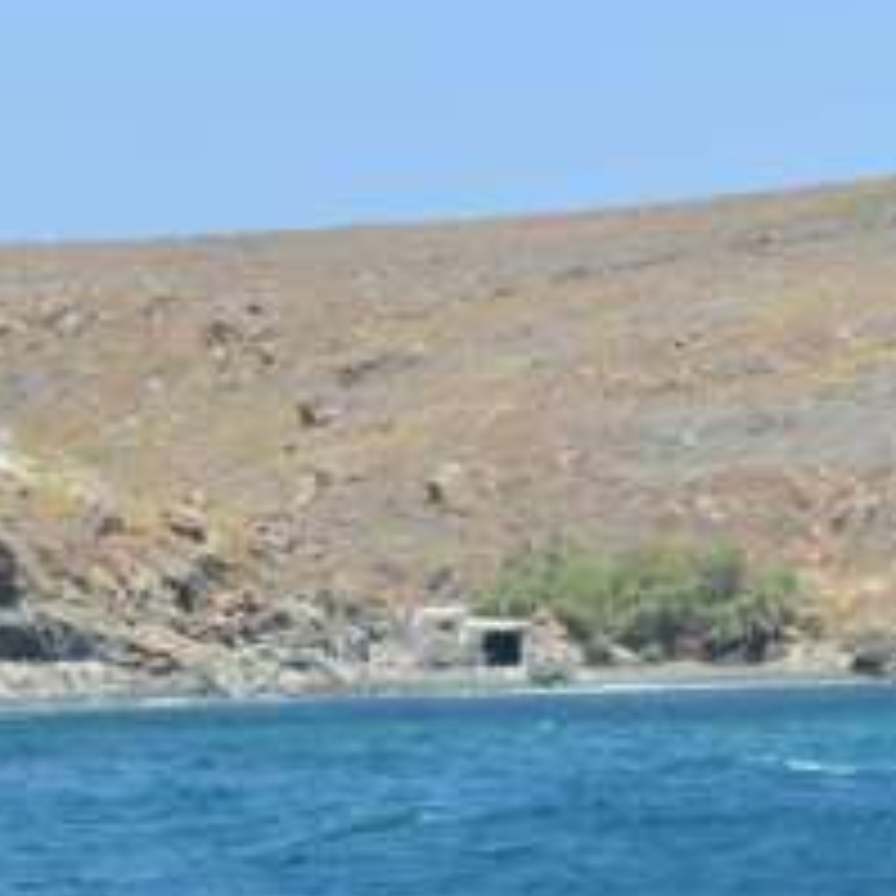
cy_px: 1144
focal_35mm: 239
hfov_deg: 7.2
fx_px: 6999
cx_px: 1216
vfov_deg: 7.3
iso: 900
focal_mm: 70
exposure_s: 1/250
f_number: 11
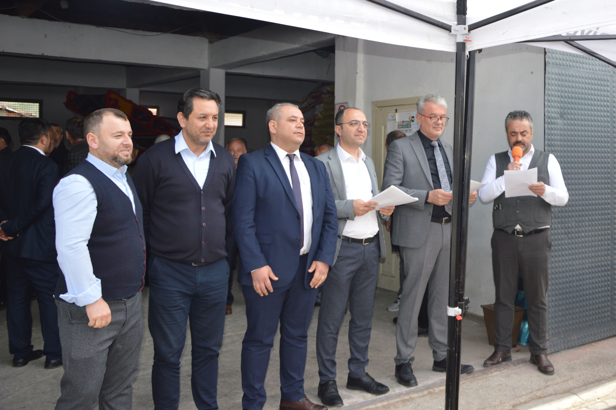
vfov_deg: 40.0
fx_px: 565
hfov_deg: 57.2
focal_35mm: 33
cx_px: 308
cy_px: 205
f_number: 4
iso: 100
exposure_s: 1/200
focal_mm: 22
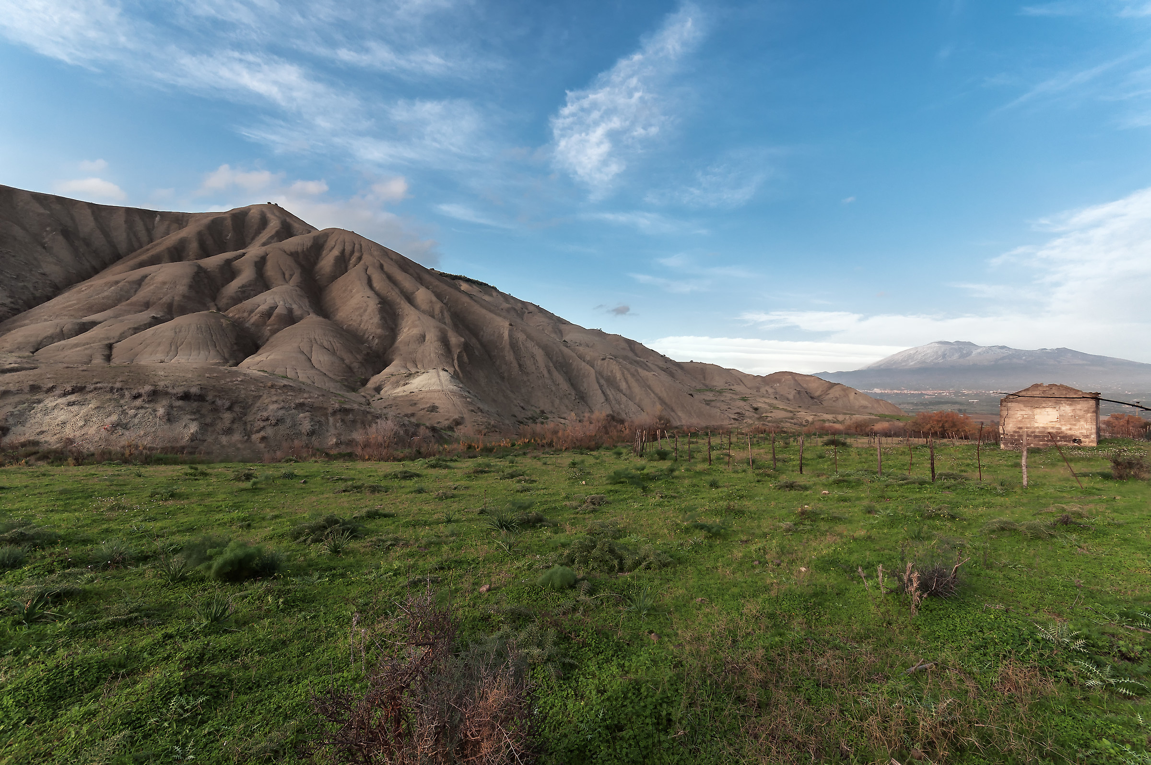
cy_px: 382
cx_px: 576
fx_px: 479
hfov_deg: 100.5
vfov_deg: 77.2
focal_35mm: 15
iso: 100
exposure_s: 1/125
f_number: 8
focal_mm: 10
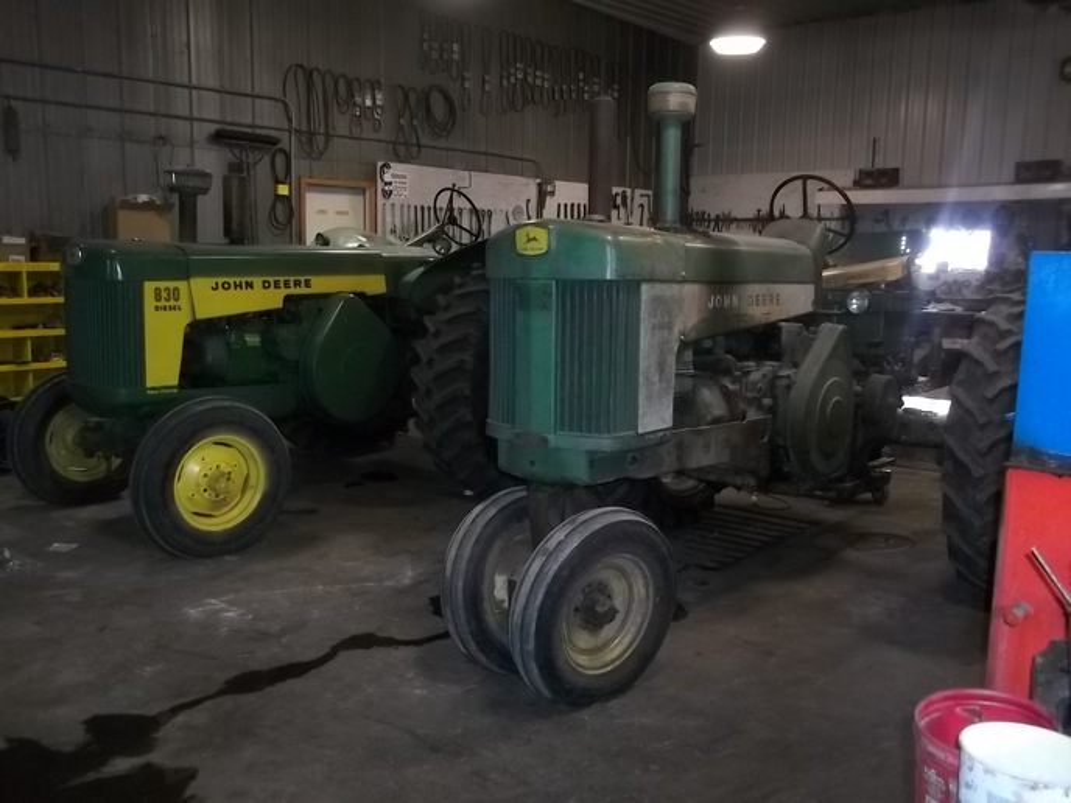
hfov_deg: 56.8
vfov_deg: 44.2
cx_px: 536
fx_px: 990
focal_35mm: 32
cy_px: 402
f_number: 2.9
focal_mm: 5.7
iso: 250
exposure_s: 1/30
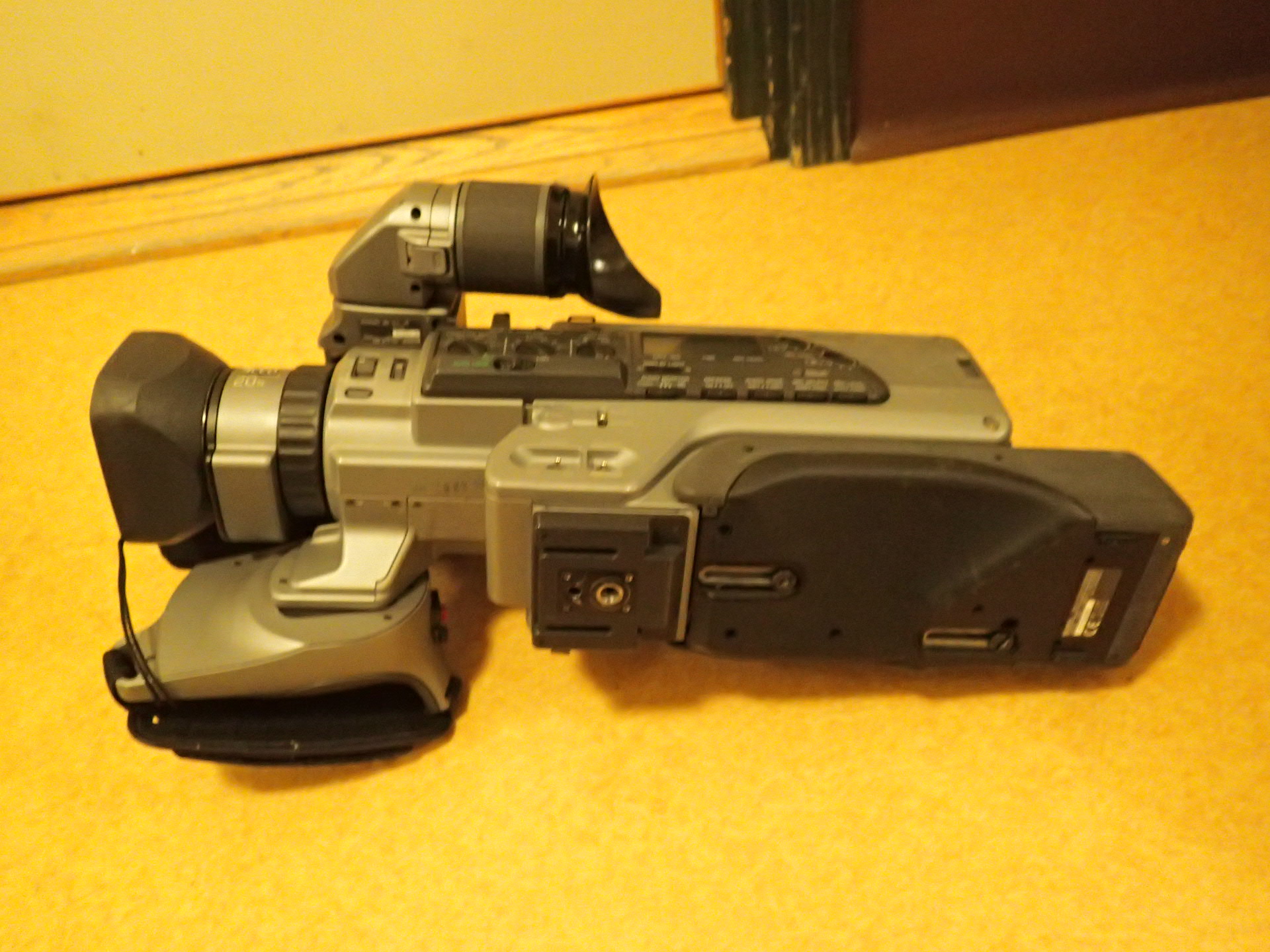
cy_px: 476
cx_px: 635
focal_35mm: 28
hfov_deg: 63.4
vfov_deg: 49.7
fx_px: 1027
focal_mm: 5.14
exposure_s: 1/25
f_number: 2.2
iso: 800
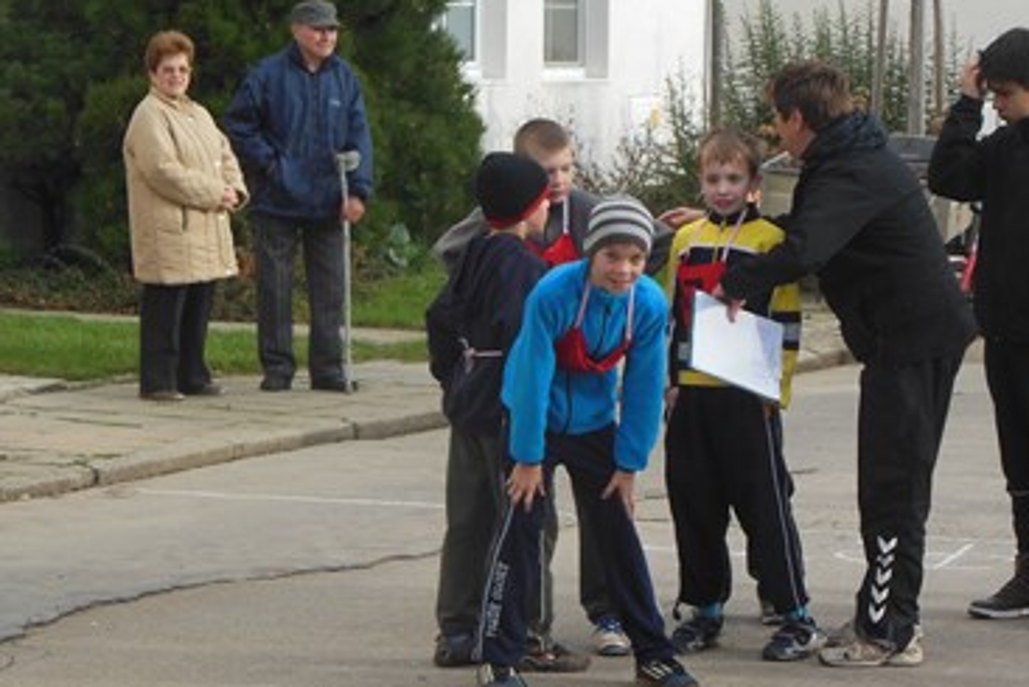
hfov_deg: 13.9
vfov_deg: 9.3
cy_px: 171
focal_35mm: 148
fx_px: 4232
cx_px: 437
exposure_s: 1/320
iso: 125
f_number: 4.6
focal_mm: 15.5
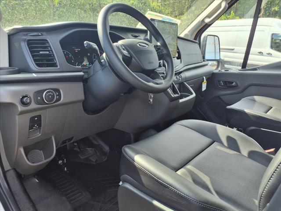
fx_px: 219
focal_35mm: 27
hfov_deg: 65.3
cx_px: 140
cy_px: 106
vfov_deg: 51.4
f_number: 1.9
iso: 40
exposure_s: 1/172
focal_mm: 3.58
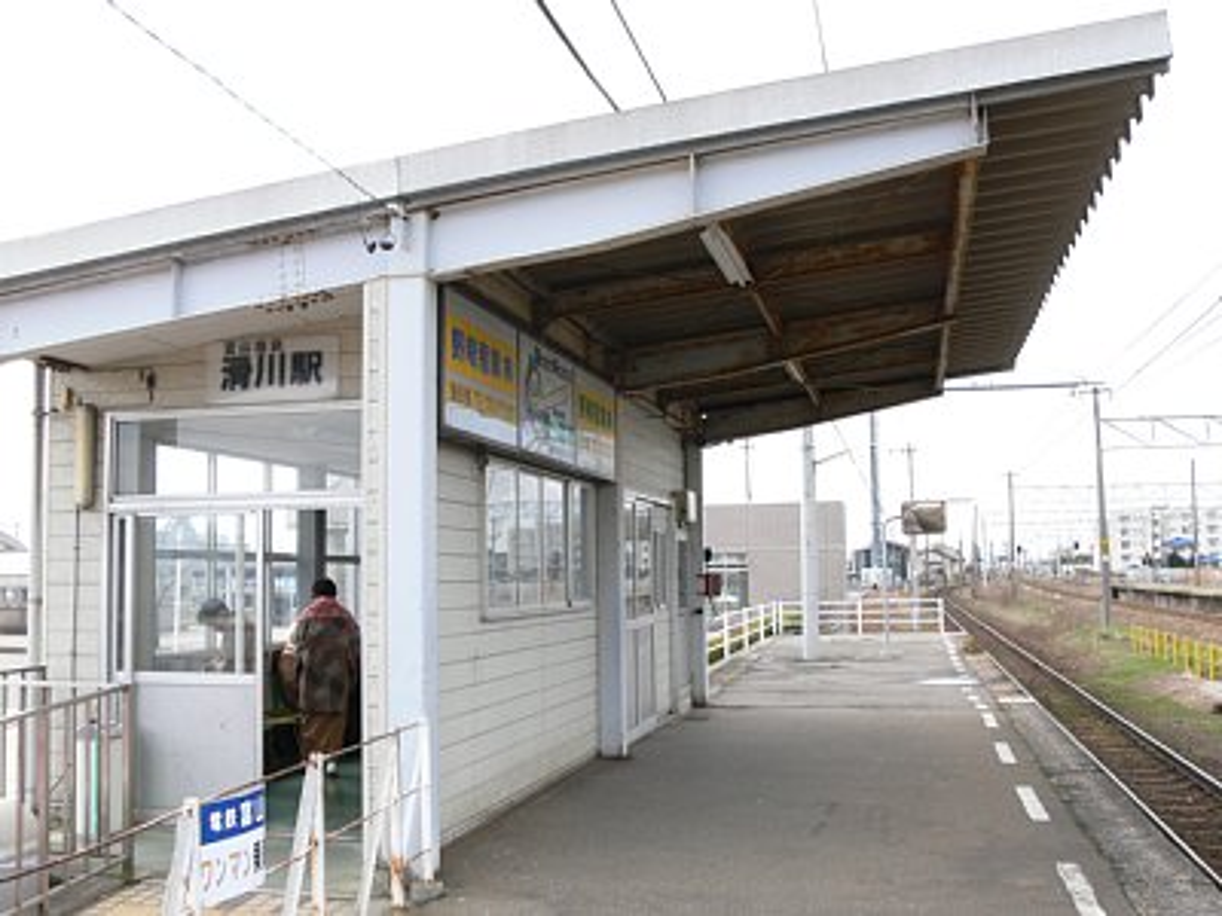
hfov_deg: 52.6
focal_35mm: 35
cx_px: 611
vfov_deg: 40.7
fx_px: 1236
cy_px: 458
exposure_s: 1/100
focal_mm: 7.4
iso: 100
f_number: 7.1
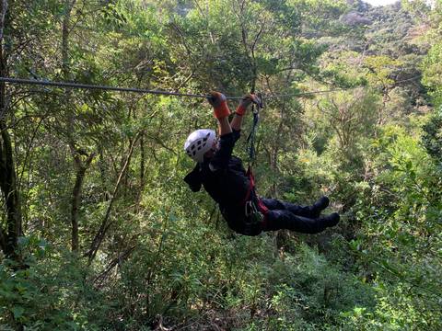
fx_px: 332
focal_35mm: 26
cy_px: 166
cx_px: 221
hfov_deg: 67.3
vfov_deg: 53.1
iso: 32
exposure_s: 1/122
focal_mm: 4.25
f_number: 1.8
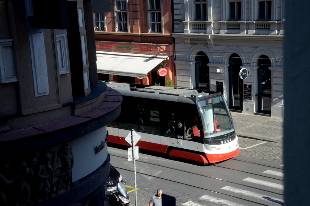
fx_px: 645
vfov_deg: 18.1
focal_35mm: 75
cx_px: 155
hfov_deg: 27.0
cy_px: 103
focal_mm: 50
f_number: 10
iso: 1000
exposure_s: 1/400
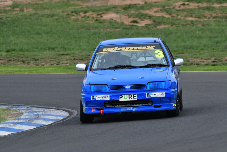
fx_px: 4258
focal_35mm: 675
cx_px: 114
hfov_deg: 3.1
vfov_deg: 2.0
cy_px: 76
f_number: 10
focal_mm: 450
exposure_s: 1/640
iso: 2500
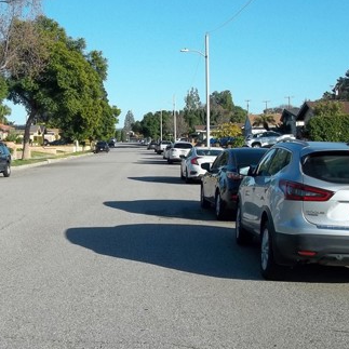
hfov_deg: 30.2
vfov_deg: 30.6
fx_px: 639
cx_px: 103
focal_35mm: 56
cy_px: 177
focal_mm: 5.7
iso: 80
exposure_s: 1/160
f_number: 8.8
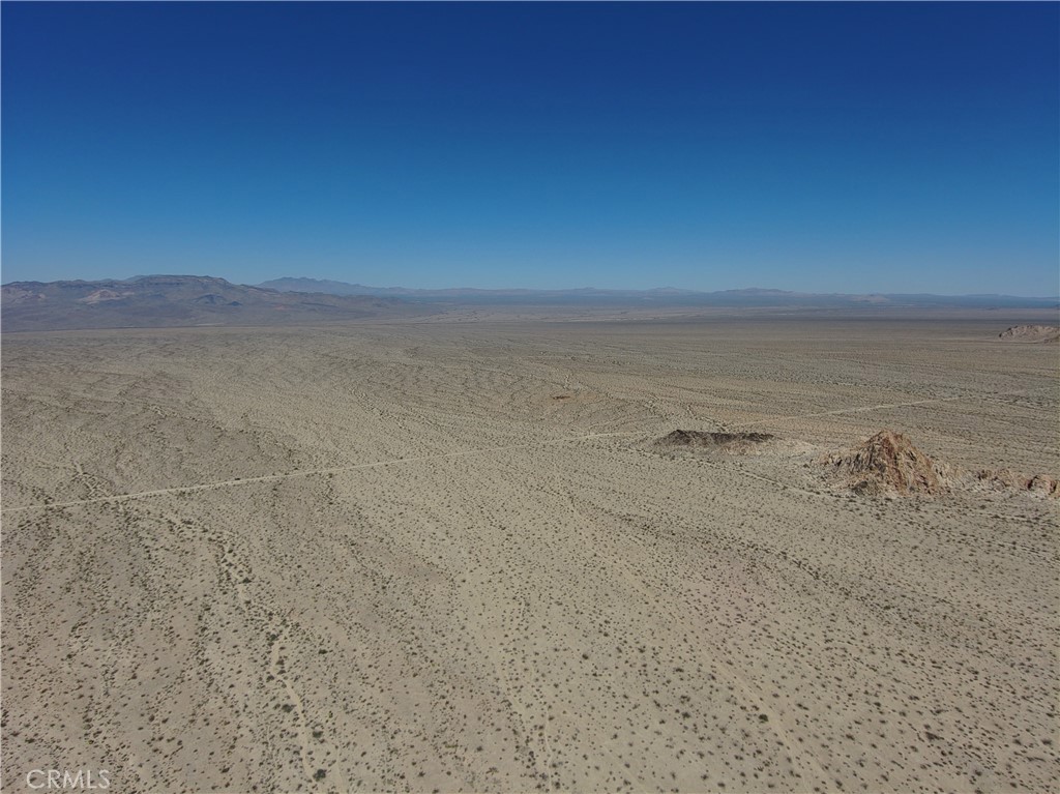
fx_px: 643
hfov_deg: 79.0
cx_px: 530
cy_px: 397
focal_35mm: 21
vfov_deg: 63.4
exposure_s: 1/3044
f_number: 2.8
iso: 101
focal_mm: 3.7
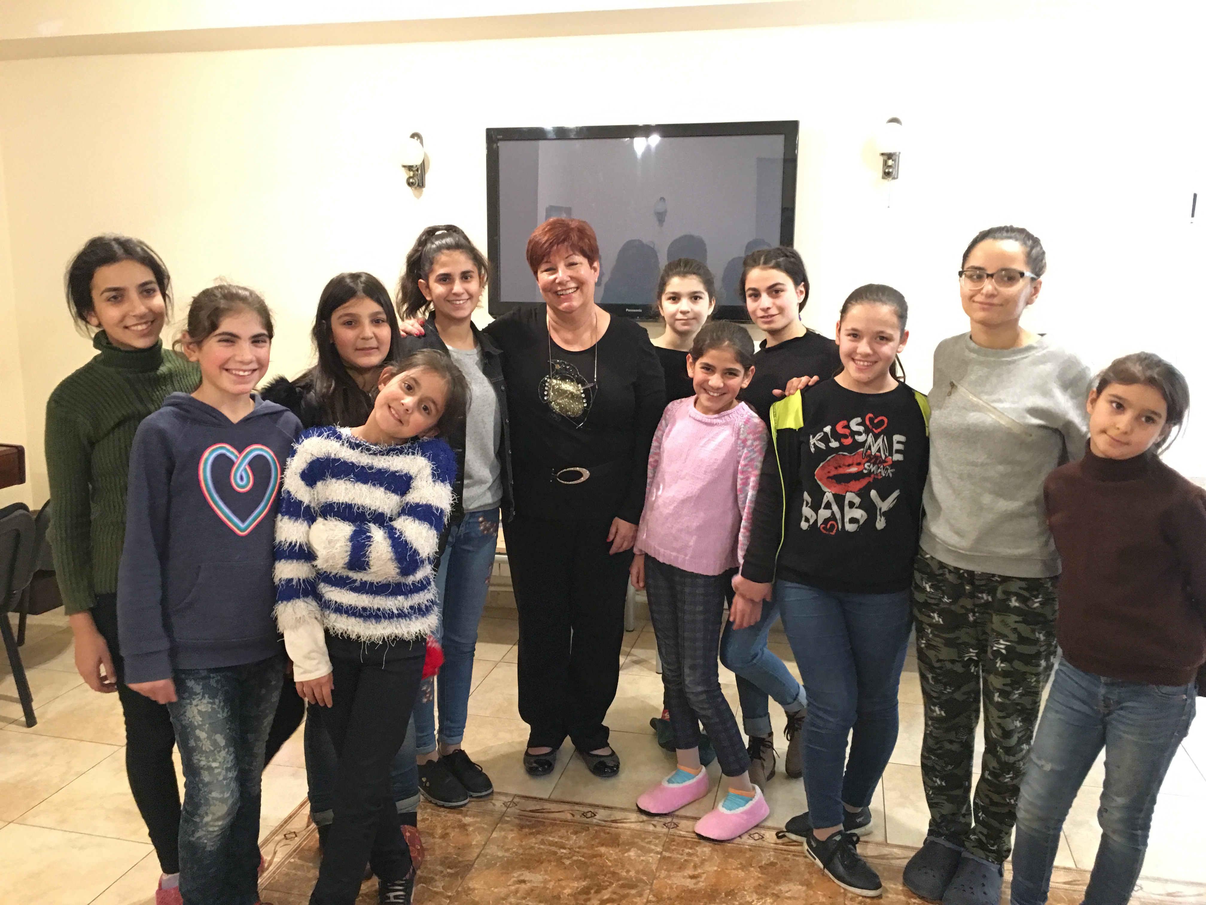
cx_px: 603
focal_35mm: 29
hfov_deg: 61.7
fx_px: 1010
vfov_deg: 48.2
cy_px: 452
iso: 125
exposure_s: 1/4
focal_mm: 4.15
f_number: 2.2
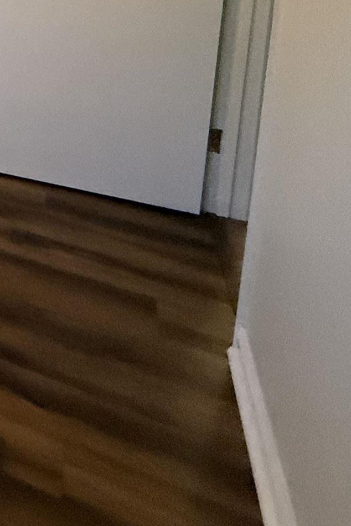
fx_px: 688
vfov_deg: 34.4
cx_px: -376
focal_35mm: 47
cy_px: -92
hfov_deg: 17.9
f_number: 2.2
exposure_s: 1/60
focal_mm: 2.22
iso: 500
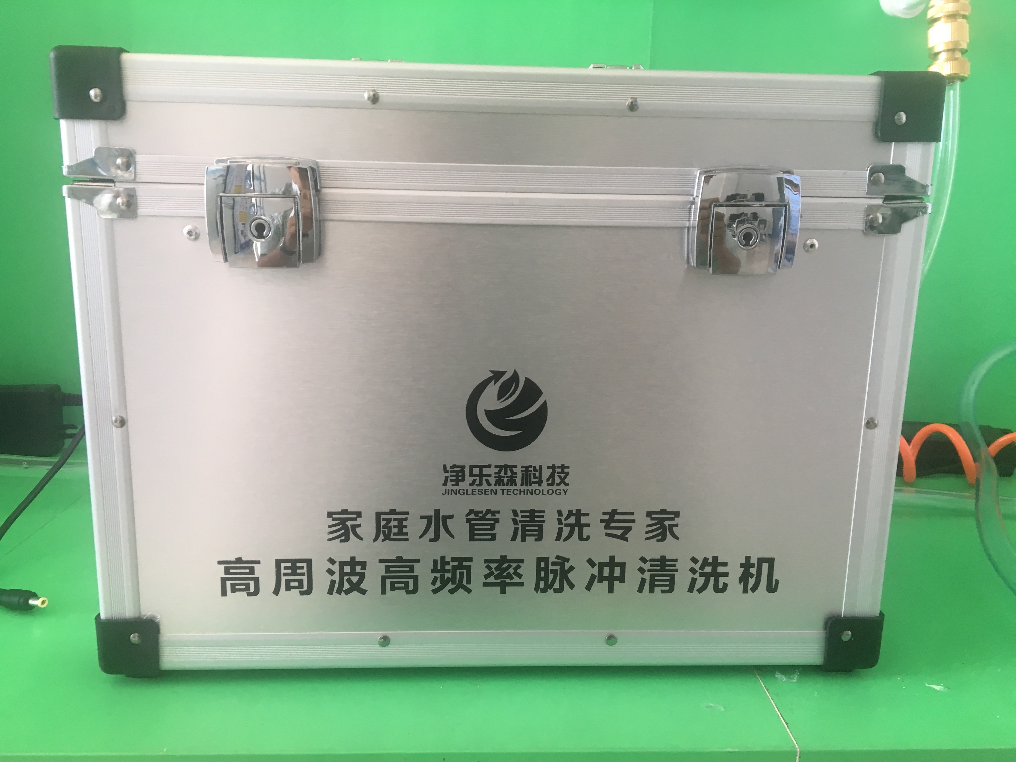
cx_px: 508
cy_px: 381
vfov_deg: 48.2
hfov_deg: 61.7
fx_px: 851
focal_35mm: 29
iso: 64
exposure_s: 1/33
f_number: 2.2
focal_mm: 4.15
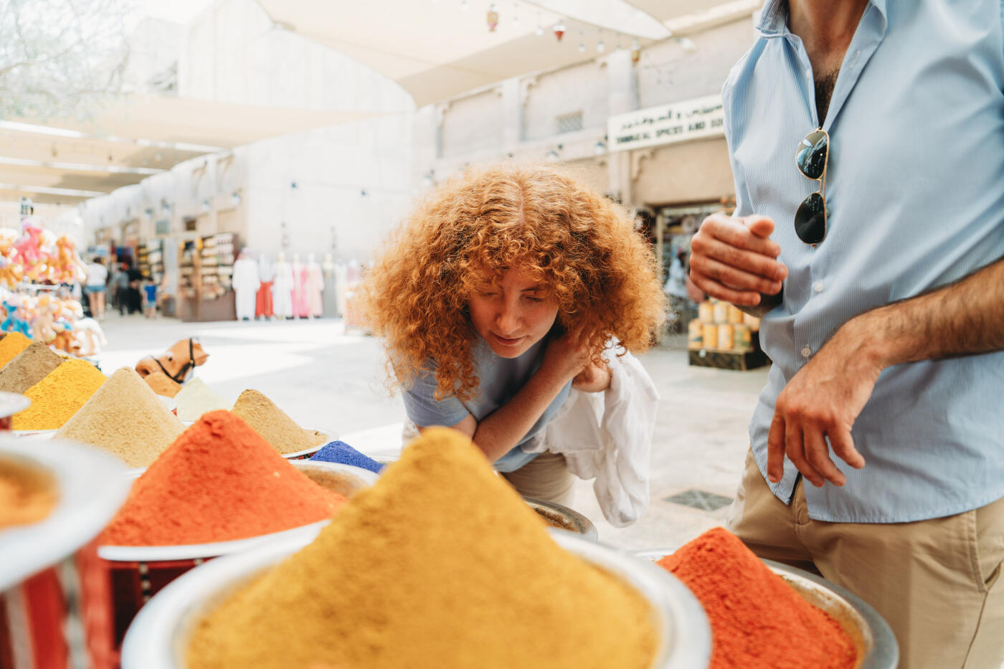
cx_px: 502
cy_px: 334
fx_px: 669
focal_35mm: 24
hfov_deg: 73.8
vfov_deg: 53.1
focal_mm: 24
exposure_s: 1/200
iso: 100
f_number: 2.8
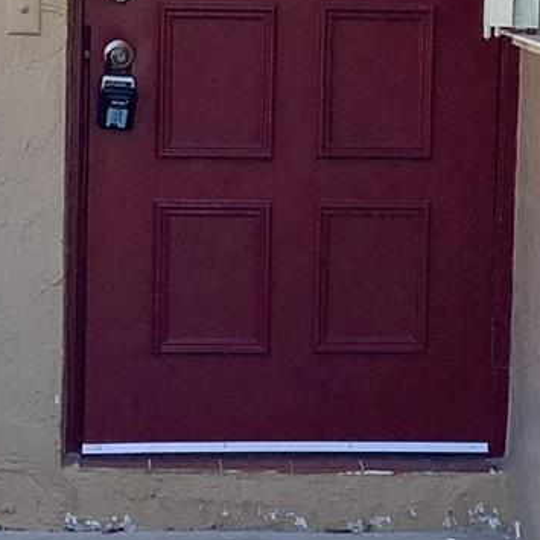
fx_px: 2789
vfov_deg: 11.0
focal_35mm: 158
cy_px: 123
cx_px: 248
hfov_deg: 11.1
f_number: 2.4
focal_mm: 3.3
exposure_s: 1/123
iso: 25
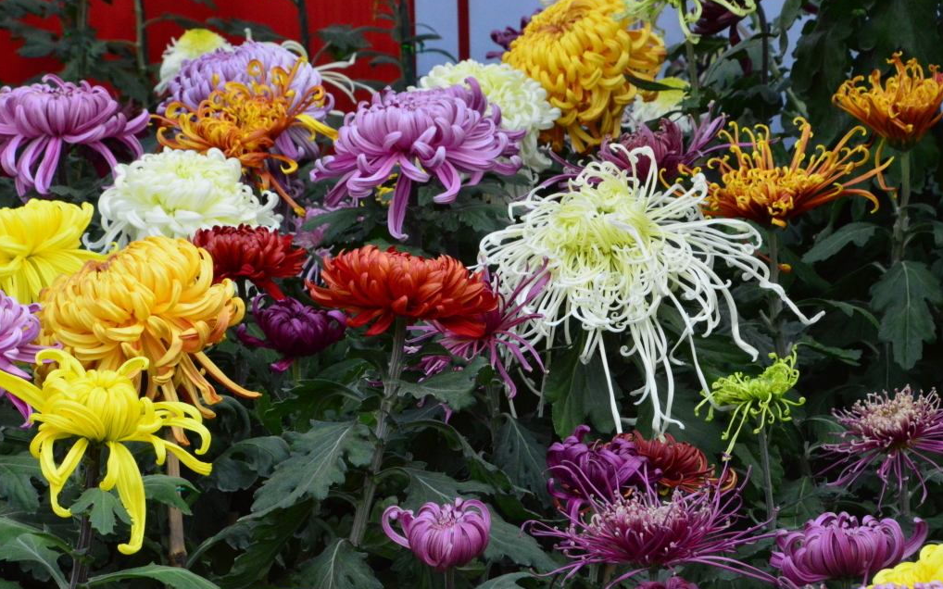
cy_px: 304
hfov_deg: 10.1
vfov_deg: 6.3
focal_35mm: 208
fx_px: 5332
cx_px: 472
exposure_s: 1/250
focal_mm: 135
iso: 3600
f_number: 25
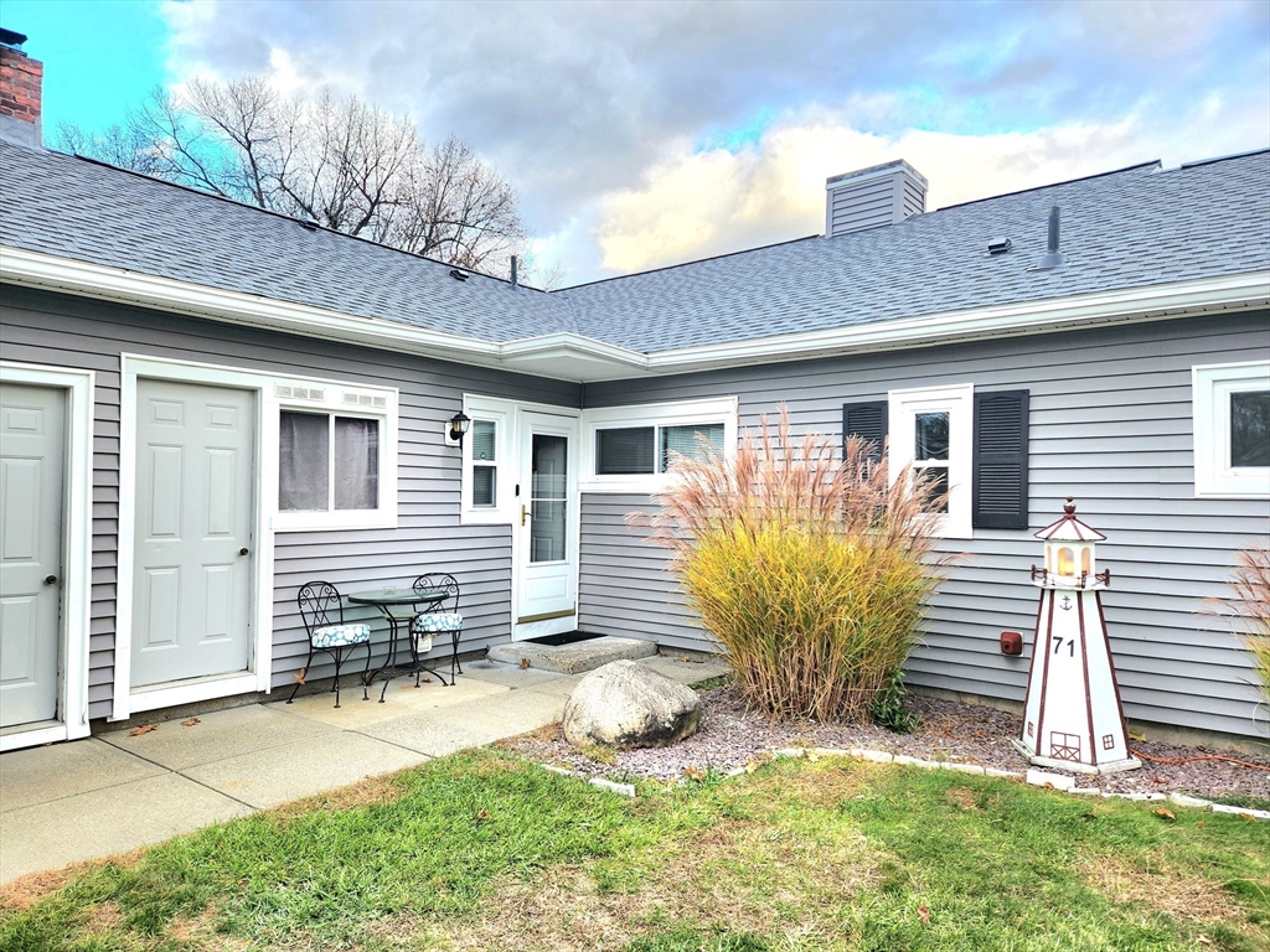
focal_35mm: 23
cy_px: 476
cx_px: 635
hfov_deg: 73.9
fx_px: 844
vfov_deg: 58.9
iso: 20
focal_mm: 5.4
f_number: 1.8
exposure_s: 1/370
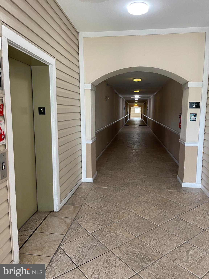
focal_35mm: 26
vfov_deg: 67.3
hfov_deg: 53.1
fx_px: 209
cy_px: 140
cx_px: 104
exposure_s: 1/60
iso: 100
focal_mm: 5.1
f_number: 1.6
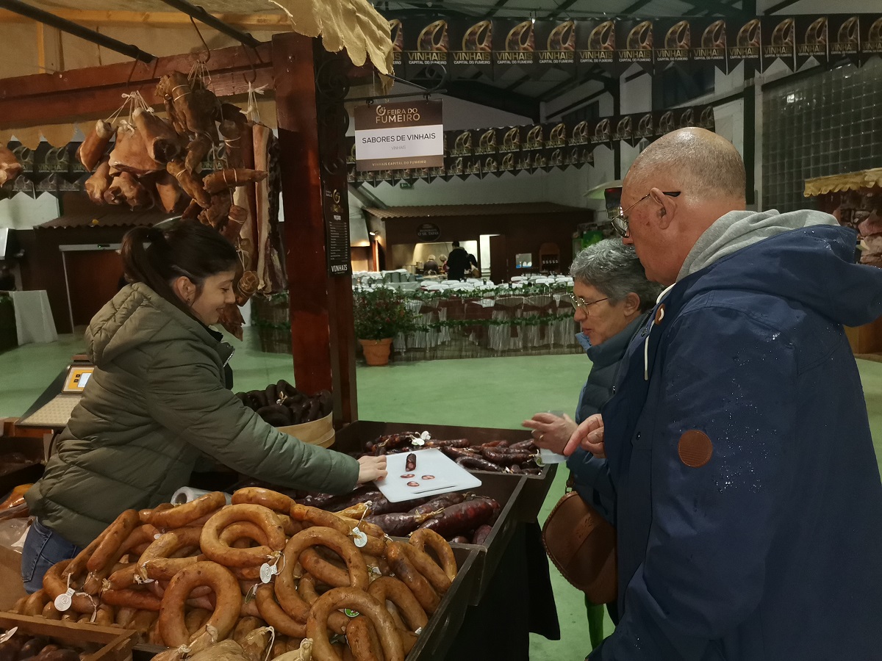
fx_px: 662
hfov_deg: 67.3
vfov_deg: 53.1
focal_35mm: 26
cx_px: 441
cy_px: 330
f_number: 1.8
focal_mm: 4.75
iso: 500
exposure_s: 1/50
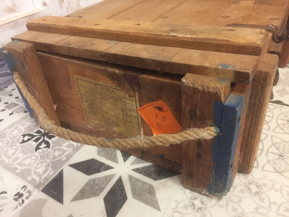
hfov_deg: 61.7
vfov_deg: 48.2
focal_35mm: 29
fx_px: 242
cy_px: 108
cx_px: 144
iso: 250
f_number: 2.2
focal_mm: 4.15
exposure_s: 1/25
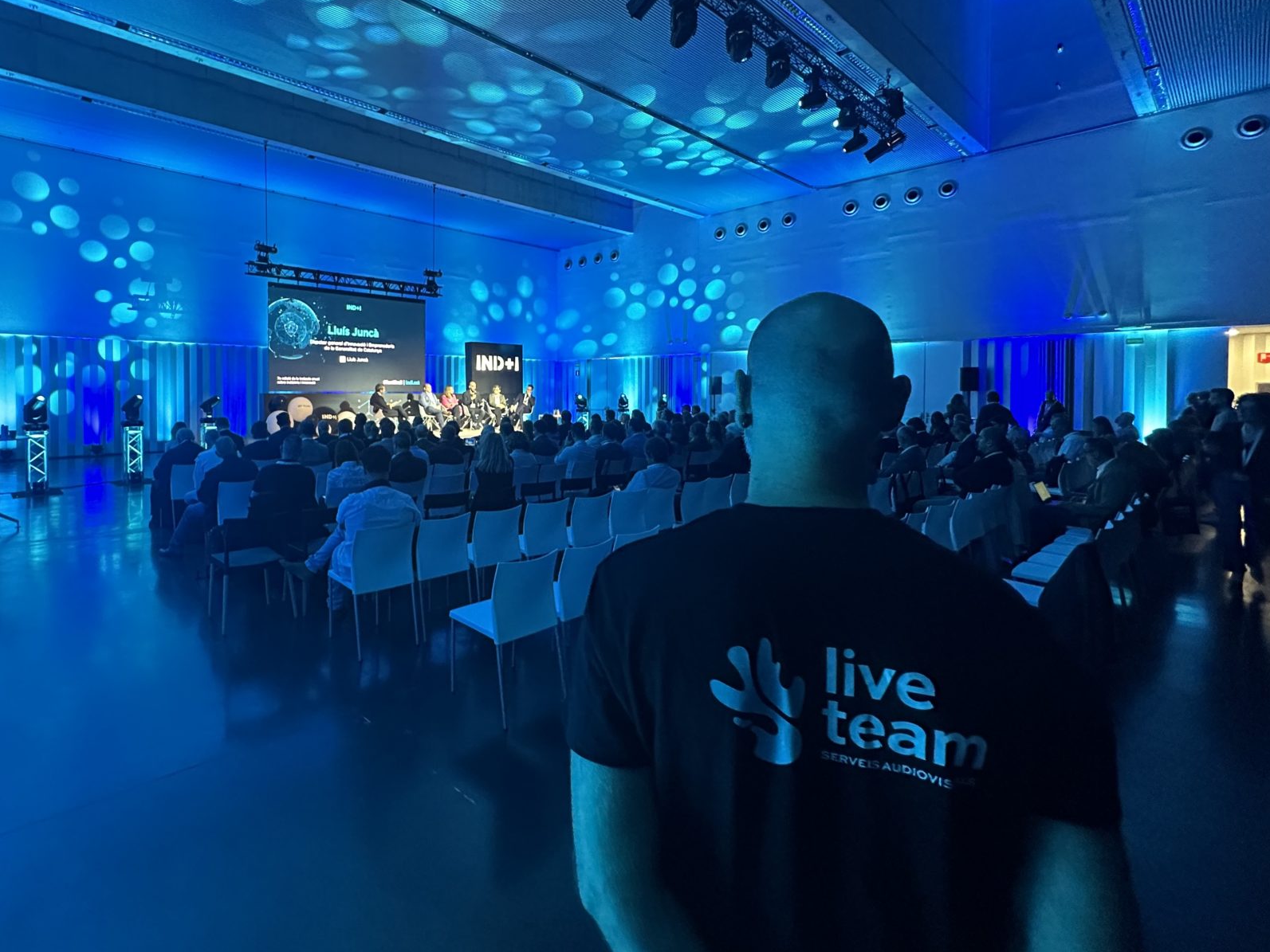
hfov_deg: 86.7
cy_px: 405
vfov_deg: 71.2
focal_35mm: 18
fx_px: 660
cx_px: 509
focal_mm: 2.22
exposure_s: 1/50
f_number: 2.2
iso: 400
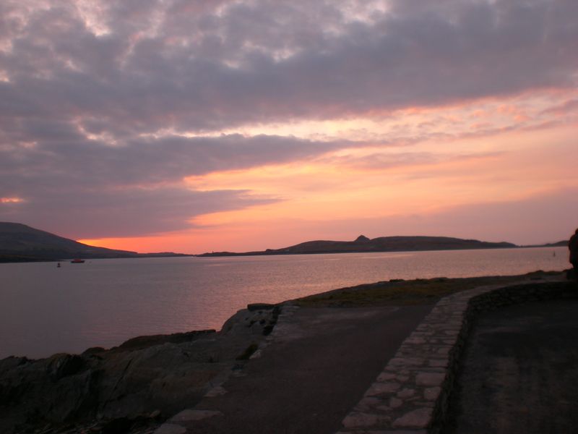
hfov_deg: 49.0
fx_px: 635
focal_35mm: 38
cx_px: 289
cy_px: 217
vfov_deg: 37.7
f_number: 4.4
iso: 50
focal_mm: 6.3
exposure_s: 1/80
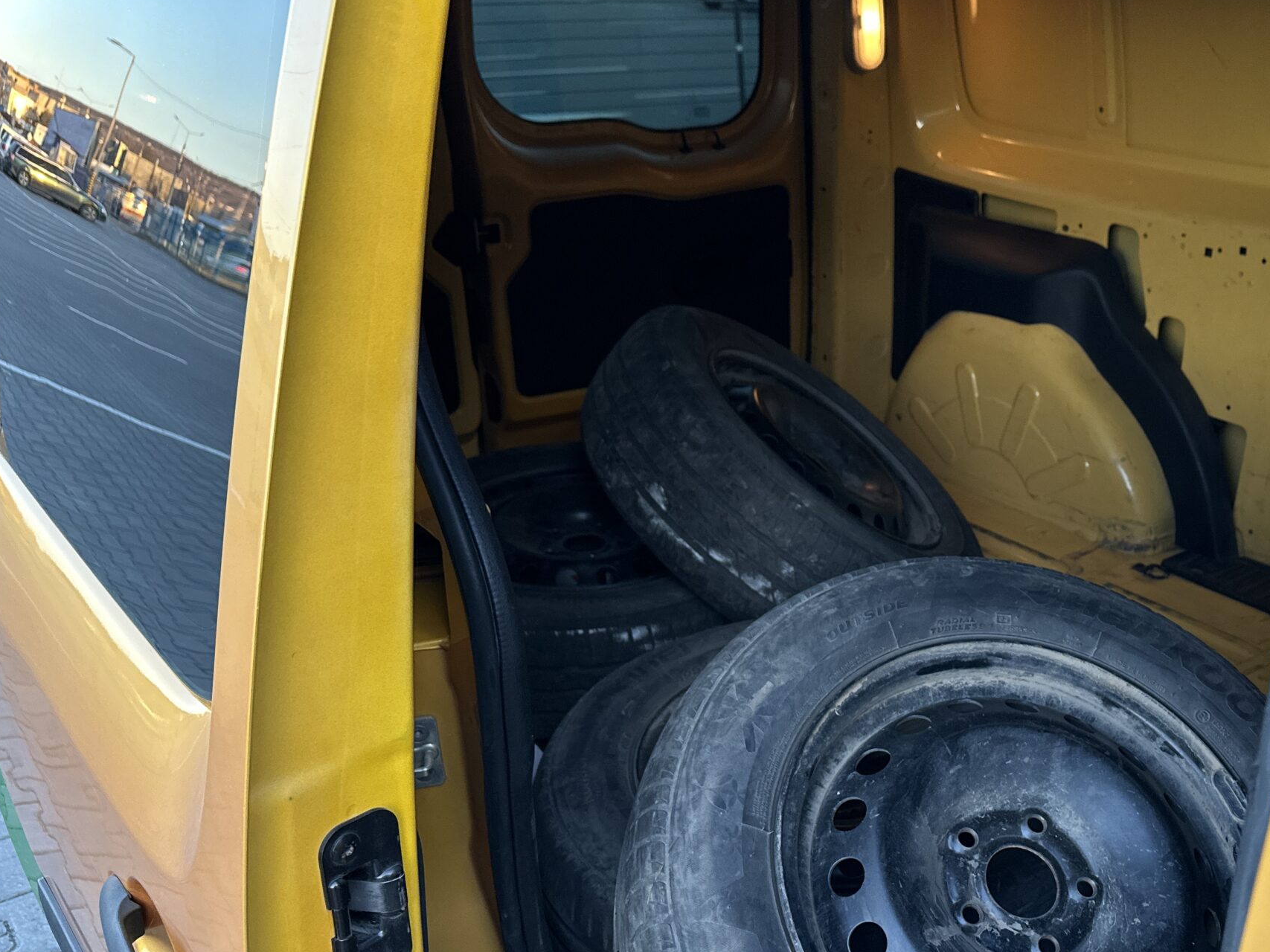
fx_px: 1321
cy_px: 591
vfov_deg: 39.4
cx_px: 859
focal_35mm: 36
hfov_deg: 50.3
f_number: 1.78
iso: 200
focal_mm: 6.86
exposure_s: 1/121
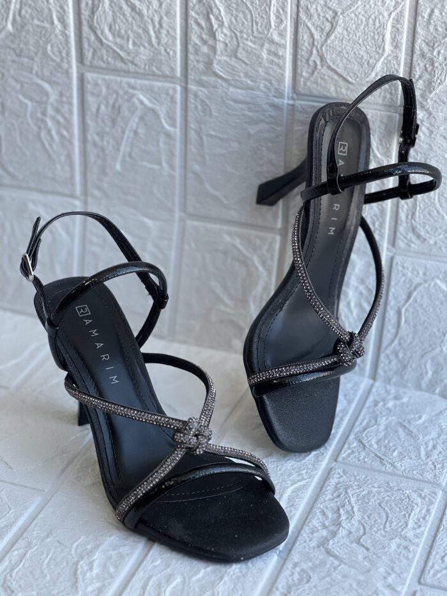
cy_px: 298
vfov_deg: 25.3
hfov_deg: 19.1
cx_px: 224
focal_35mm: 77
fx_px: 1325
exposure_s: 1/120
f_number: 2.8
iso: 160
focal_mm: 9
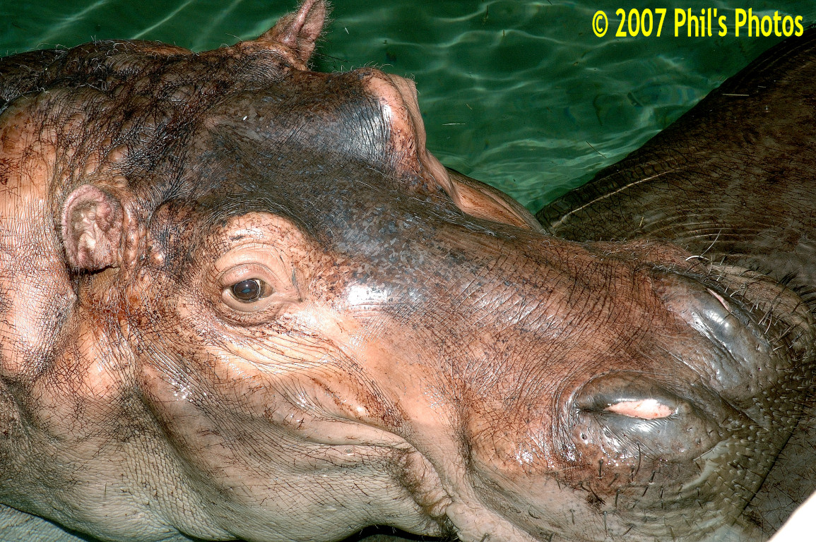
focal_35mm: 128
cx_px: 408
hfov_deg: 16.1
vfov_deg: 10.7
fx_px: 2887
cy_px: 271
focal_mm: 85
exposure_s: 1/60
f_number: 11
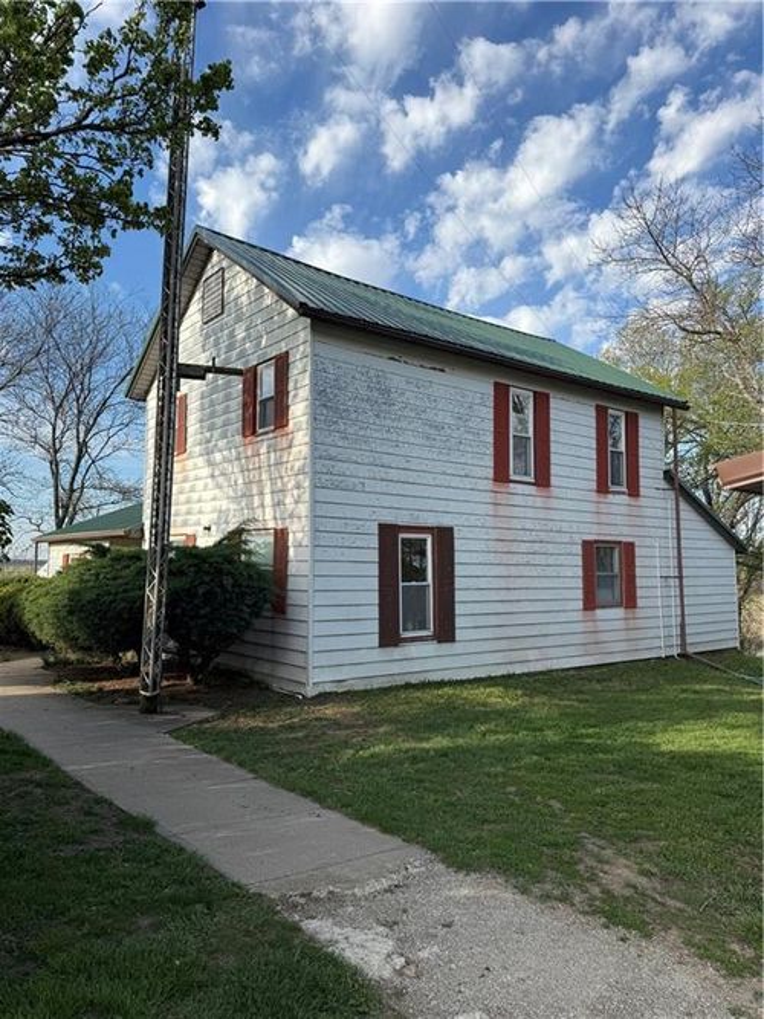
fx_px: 706
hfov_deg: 56.8
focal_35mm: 24
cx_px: 382
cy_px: 510
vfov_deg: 71.6
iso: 80
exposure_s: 1/2703
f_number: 1.78
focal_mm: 6.76
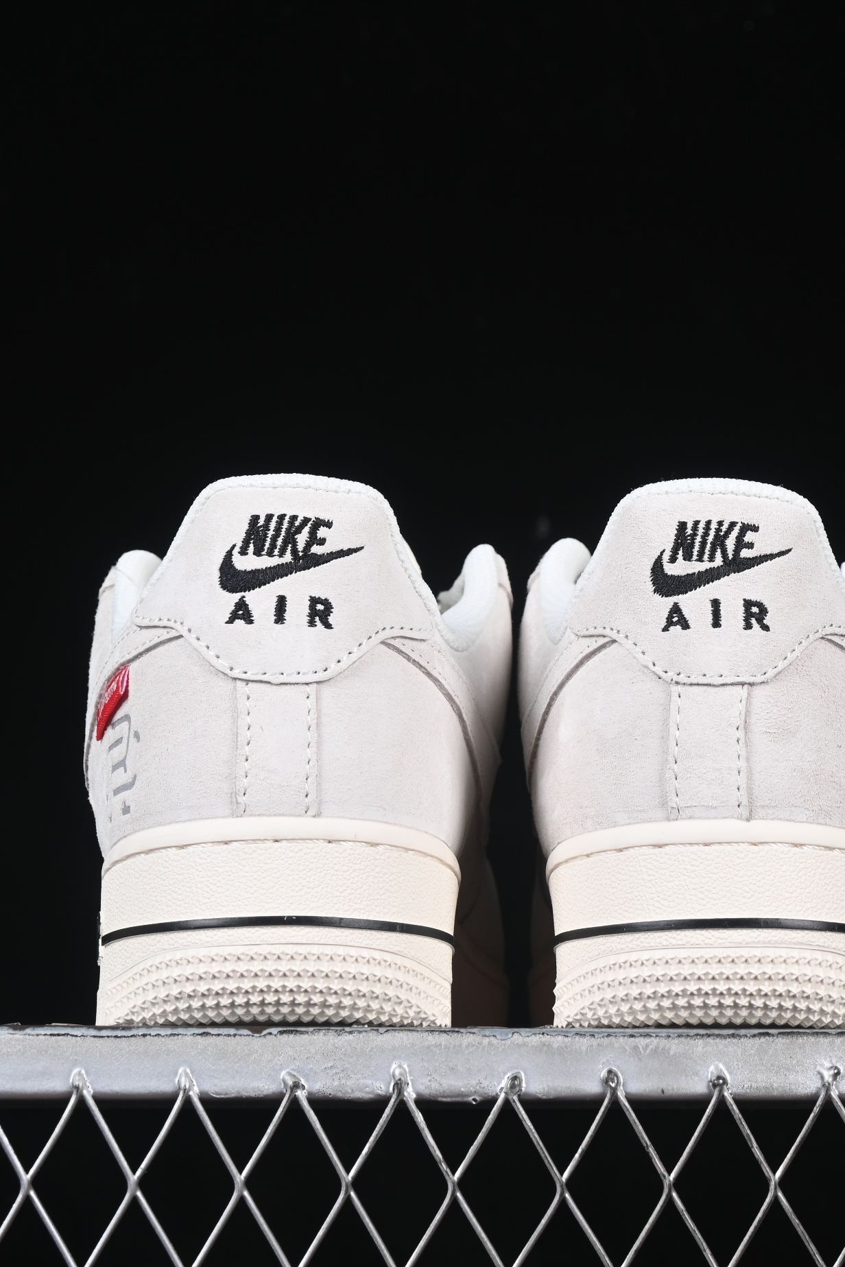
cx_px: 521
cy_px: 631
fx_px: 3978
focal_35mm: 113
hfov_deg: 12.1
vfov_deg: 18.1
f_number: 8
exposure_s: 1/80
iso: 160
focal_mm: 50
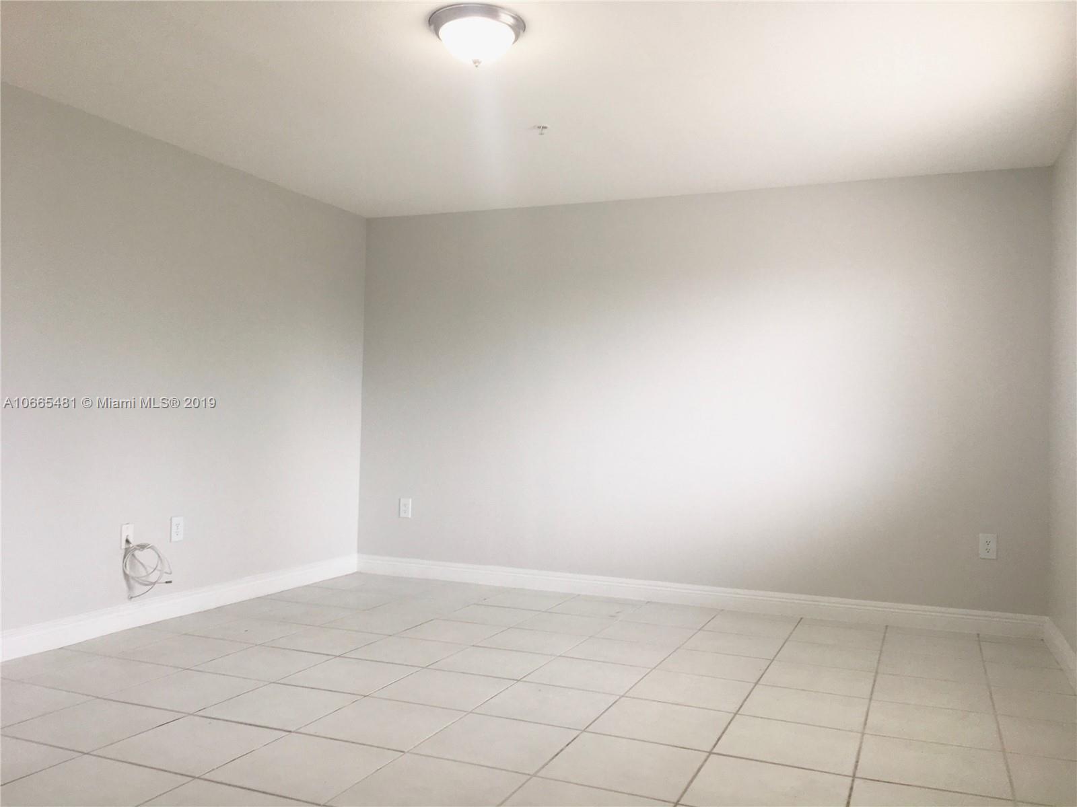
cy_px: 404
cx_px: 538
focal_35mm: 29
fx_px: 902
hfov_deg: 61.7
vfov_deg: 48.2
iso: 32
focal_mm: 4.15
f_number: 2.2
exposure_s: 1/60
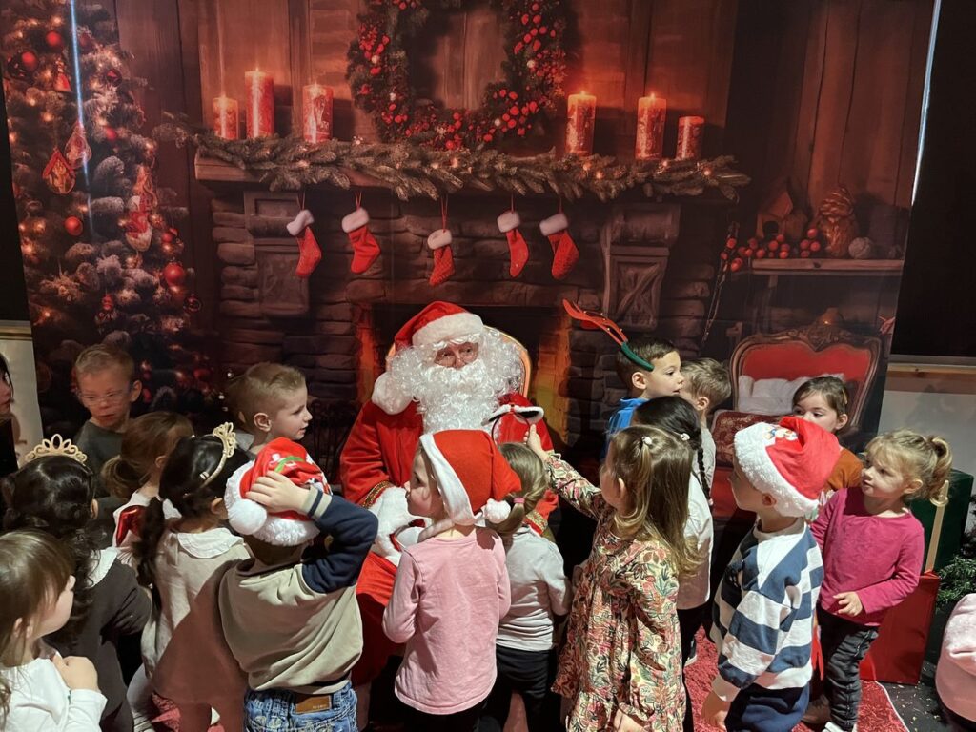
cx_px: 488
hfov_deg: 67.3
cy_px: 366
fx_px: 733
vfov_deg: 53.1
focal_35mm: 26
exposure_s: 1/33
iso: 500
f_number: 1.6
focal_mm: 5.1
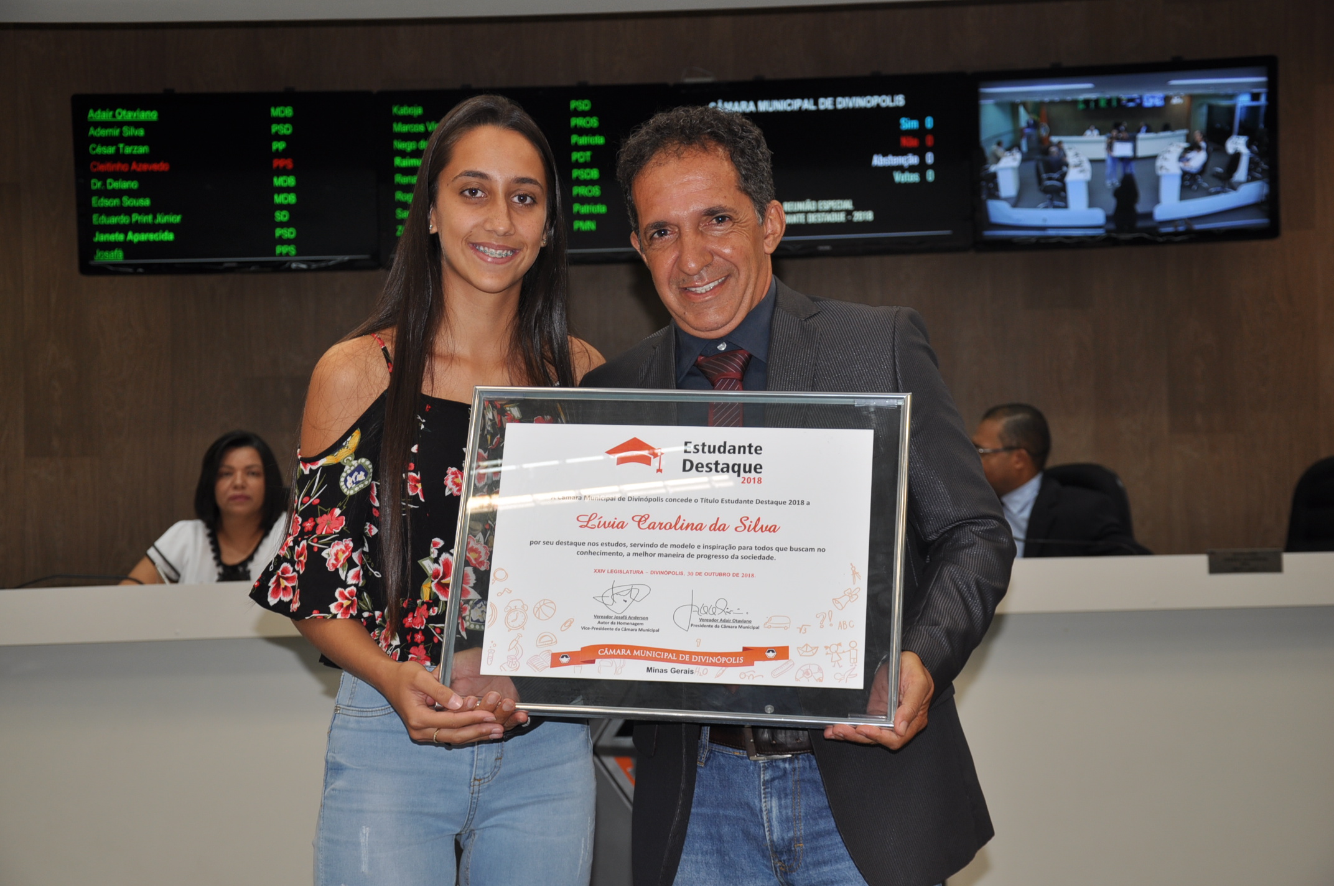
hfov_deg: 33.4
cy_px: 443
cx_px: 667
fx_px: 2221
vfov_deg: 22.6
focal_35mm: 60
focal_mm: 40
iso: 200
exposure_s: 1/60
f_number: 4.5
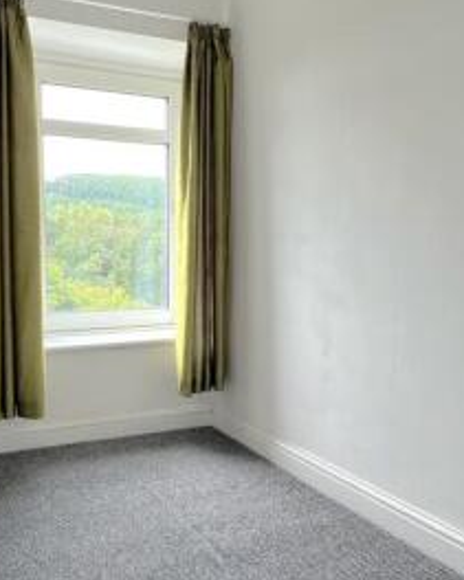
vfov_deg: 62.2
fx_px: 481
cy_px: 291
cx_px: 151
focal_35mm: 28
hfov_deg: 50.5
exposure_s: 1/99
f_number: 1.8
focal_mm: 1.57
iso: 32
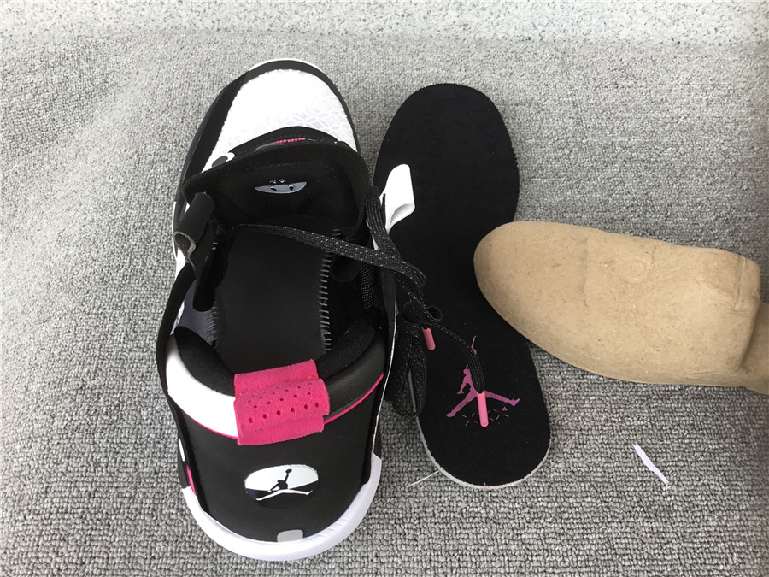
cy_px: 288
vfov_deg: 45.4
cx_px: 384
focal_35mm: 31
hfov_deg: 58.4
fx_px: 689
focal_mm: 3.3
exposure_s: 1/100
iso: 40
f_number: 2.4
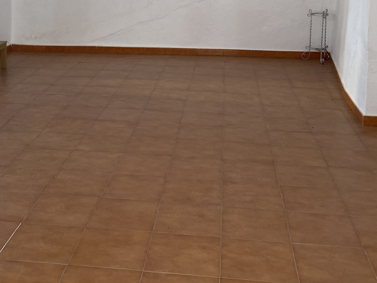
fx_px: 566
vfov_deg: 26.8
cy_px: 13
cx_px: 154
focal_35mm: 52
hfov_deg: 36.7
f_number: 1.8
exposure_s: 1/121
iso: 100
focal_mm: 4.25
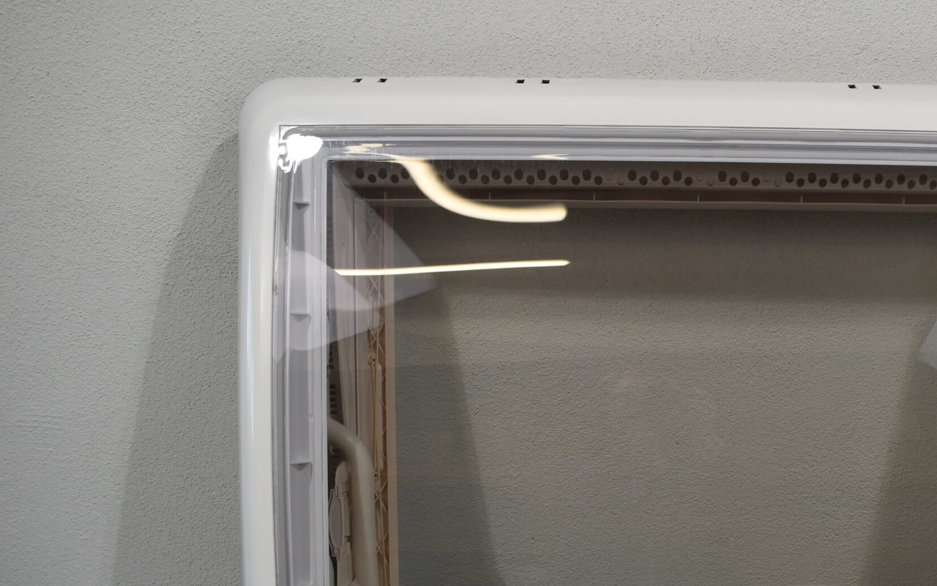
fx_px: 1200
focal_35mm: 47
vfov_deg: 27.1
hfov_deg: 41.3
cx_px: 708
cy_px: 435
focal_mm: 20
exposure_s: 1/125
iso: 280
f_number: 5.6
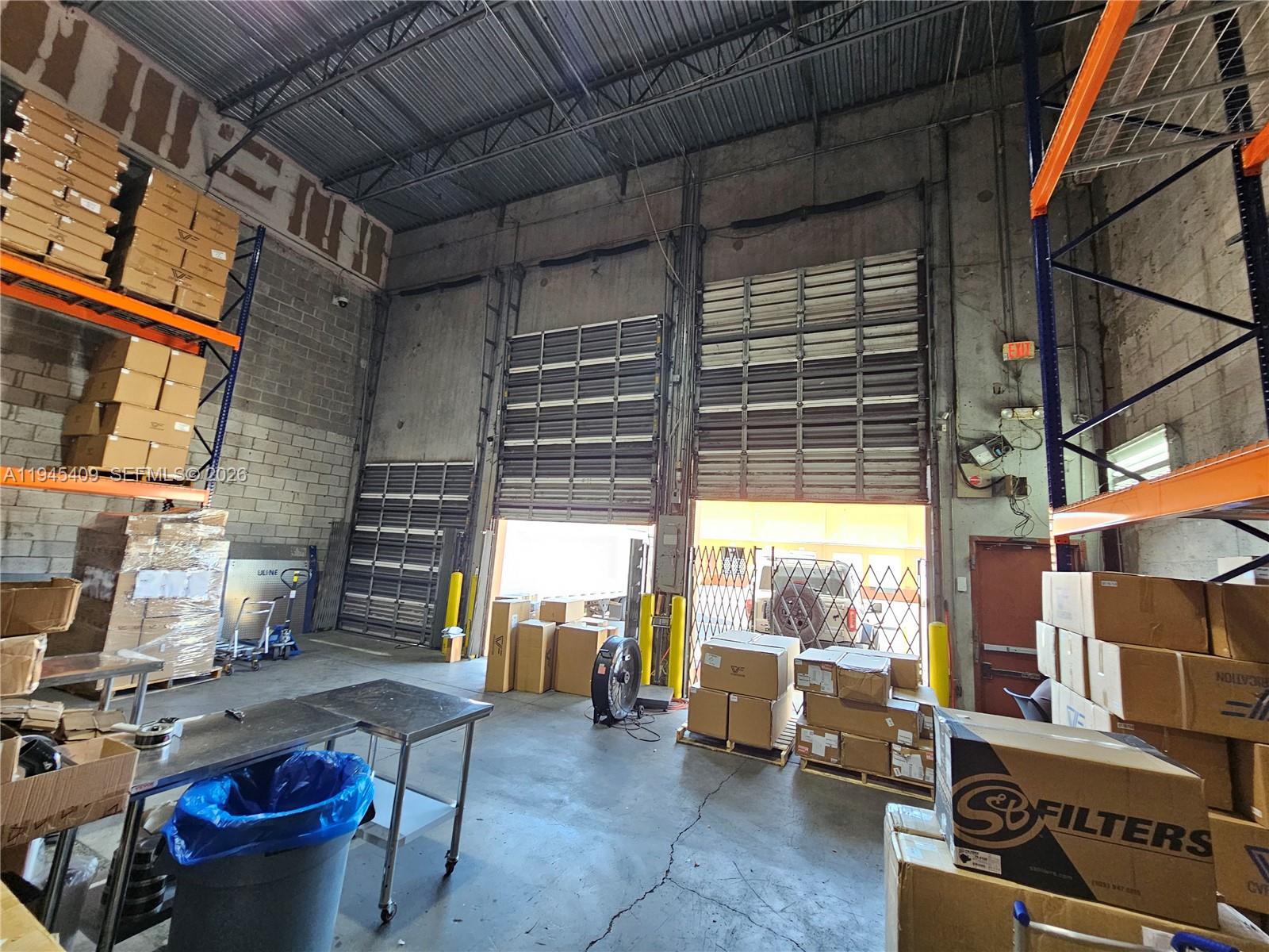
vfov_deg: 89.9
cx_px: 634
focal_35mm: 13
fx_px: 477
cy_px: 476
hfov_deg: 106.2
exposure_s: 1/60
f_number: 2.2
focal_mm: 2.2
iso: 200
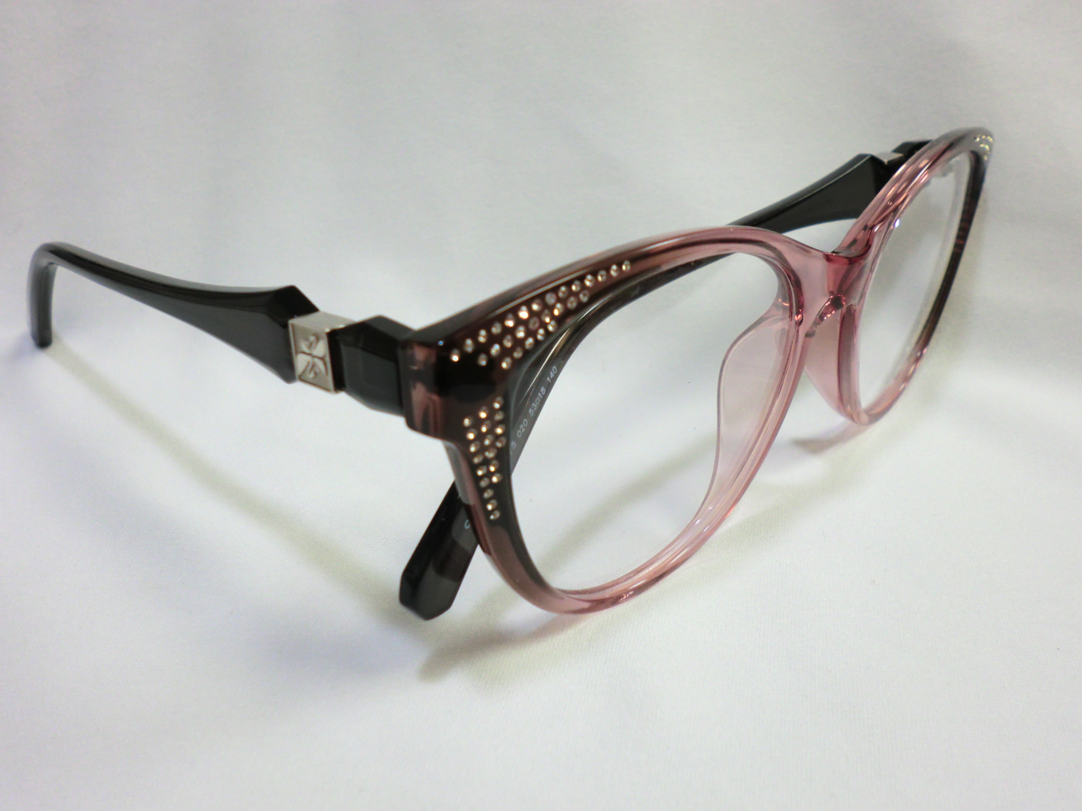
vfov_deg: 44.2
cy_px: 406
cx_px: 541
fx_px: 1000
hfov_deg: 56.8
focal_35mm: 32
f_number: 3.5
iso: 125
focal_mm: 5.8
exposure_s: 1/60
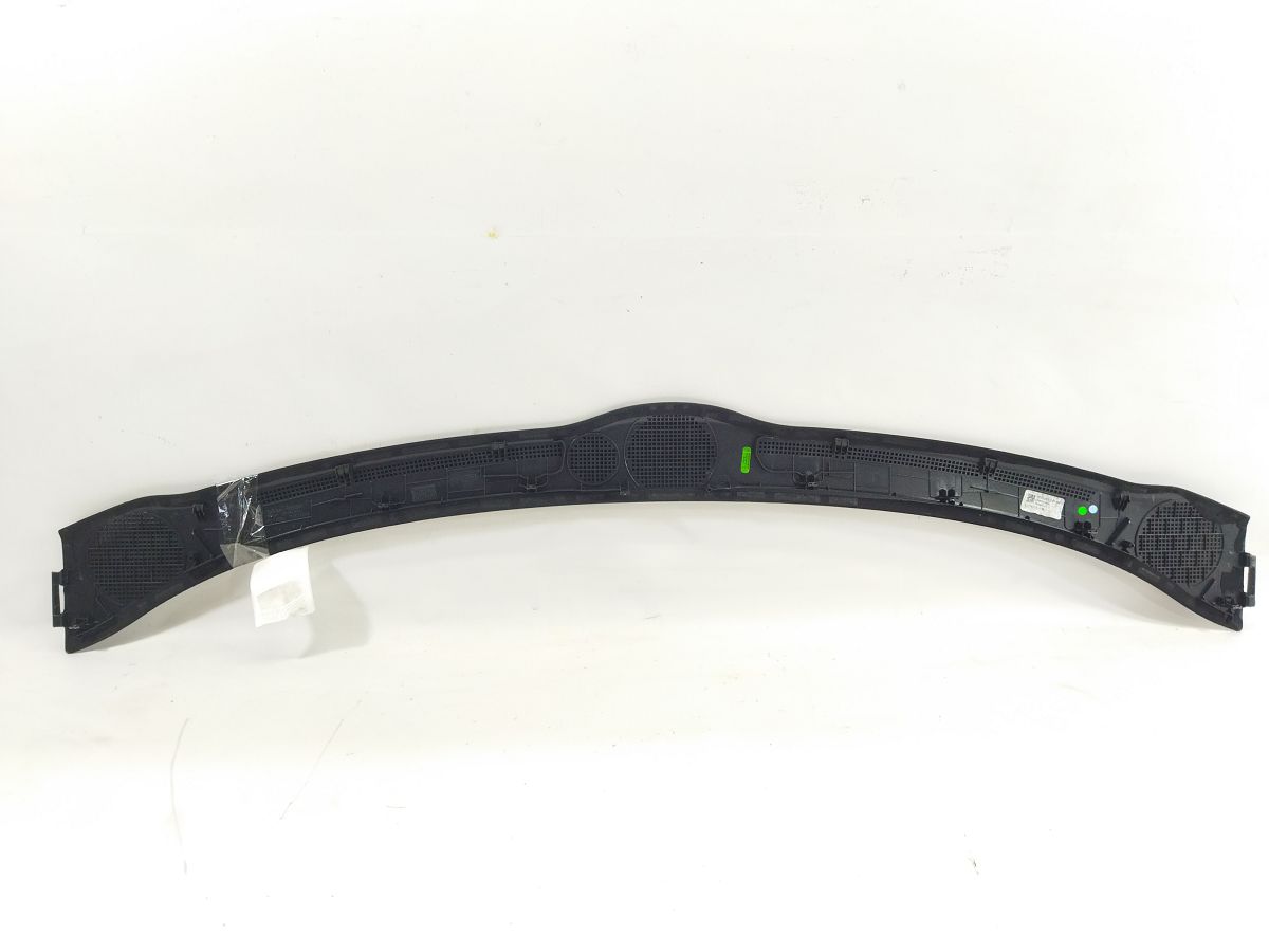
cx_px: 634
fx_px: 990
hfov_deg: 65.3
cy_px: 476
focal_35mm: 27
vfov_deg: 51.4
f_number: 1.79
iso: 157
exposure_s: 1/100
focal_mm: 4.71
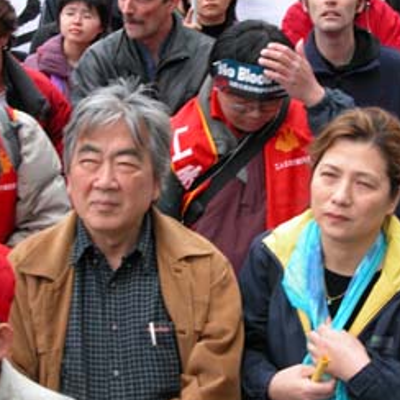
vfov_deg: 17.6
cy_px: 196
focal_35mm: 99
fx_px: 1294
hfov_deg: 17.6
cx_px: 195
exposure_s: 1/36.6
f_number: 4.8
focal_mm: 19.9
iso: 100
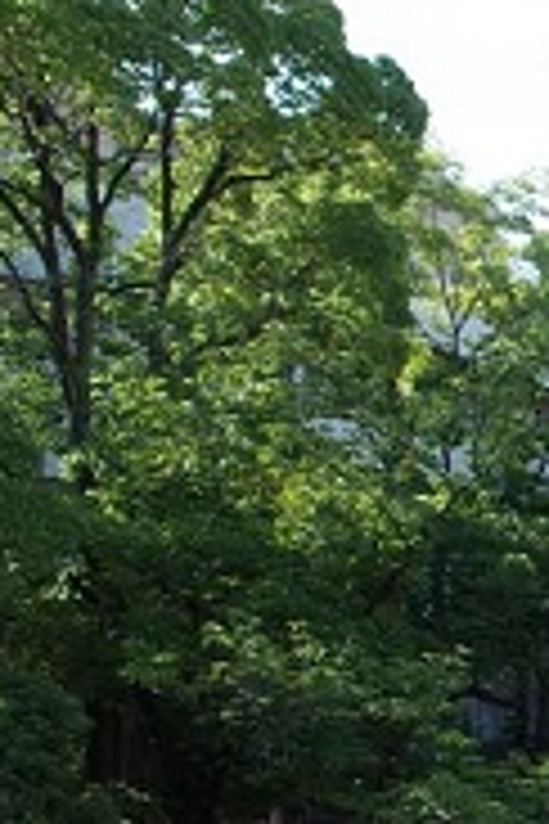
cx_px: 1390
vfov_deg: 18.6
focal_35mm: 107
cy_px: 813
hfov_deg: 10.6
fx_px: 2447
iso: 100
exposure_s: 1/250
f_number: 4
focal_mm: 18.3
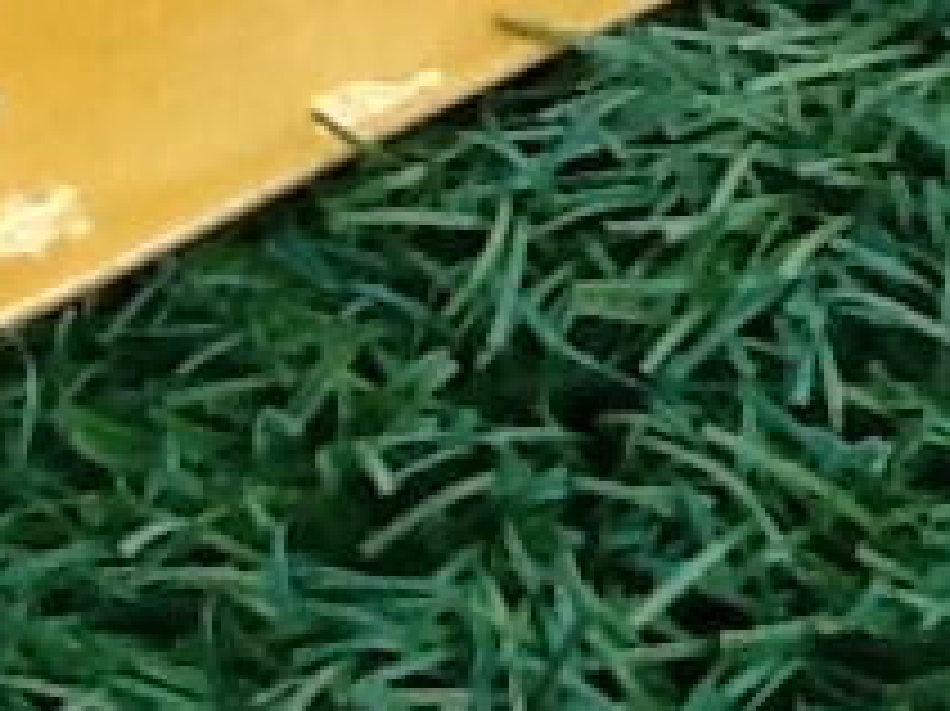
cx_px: -194
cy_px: -180
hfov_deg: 9.8
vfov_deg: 7.4
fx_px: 5486
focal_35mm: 200
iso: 40
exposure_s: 1/276
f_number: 2.4
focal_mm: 2.03
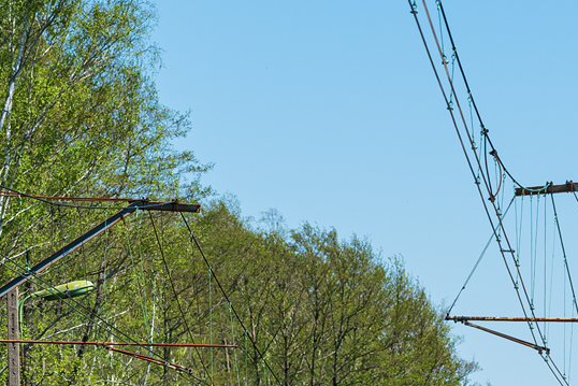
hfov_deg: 3.6
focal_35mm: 580
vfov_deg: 2.4
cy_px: 539
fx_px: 9314
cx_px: 359
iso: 100
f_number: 8
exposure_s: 1/400
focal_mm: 130
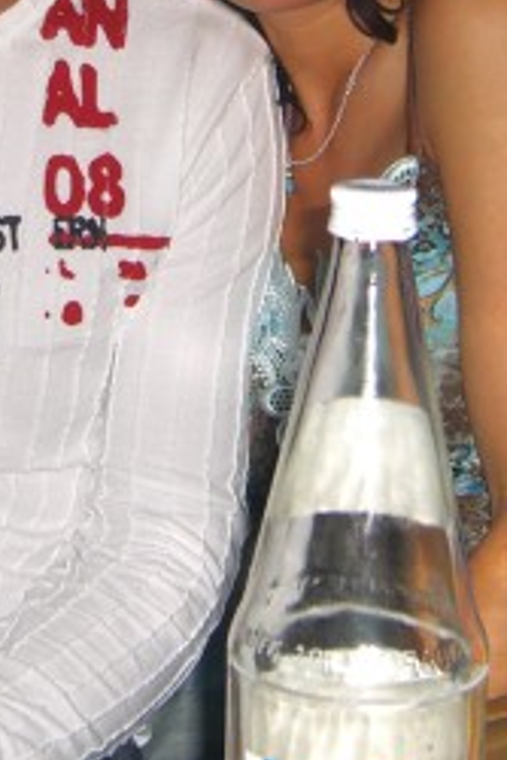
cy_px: 91
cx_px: 128
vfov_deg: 13.3
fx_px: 3227
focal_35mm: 153
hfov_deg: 9.0
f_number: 3.1
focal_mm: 9.5
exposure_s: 1/60
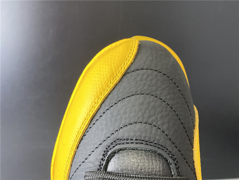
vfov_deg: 53.1
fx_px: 180
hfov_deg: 67.3
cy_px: 90
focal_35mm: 26
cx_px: 120
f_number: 1.8
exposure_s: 1/50
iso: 200
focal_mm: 4.25
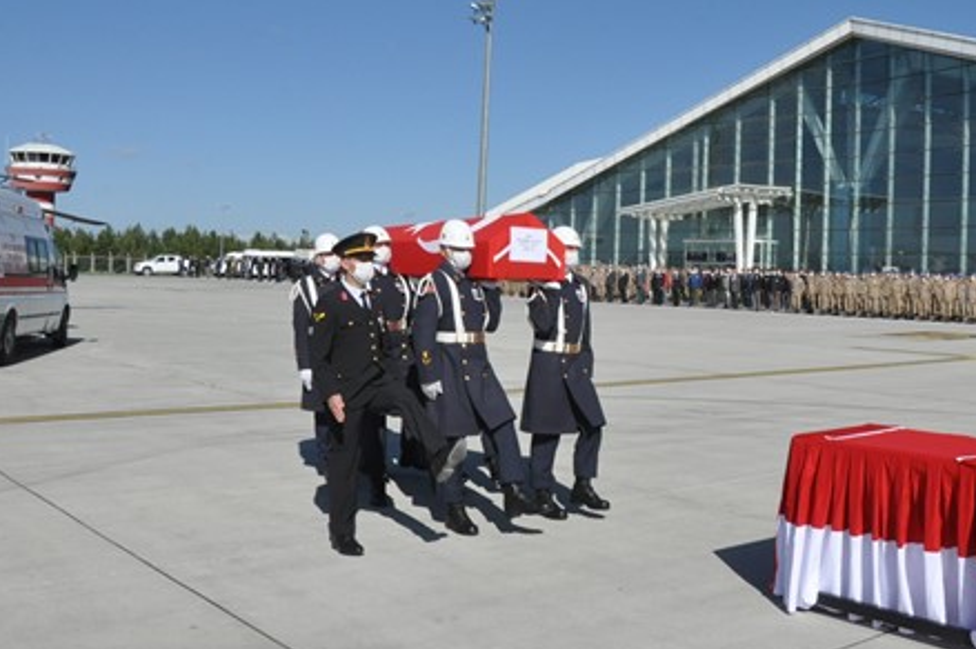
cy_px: 256
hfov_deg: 47.8
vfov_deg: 33.2
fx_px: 1084
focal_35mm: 40
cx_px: 643
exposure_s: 1/800
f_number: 14
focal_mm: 18
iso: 1000
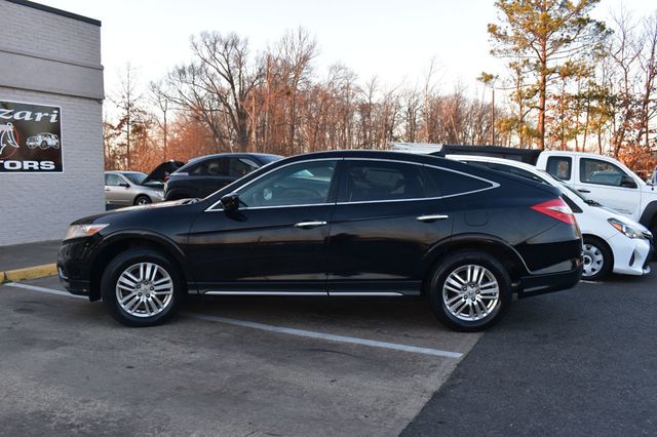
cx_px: 328
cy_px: 218
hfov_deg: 62.0
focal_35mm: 30
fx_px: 547
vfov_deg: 43.6
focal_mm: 20
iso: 400
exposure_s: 1/60
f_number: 8
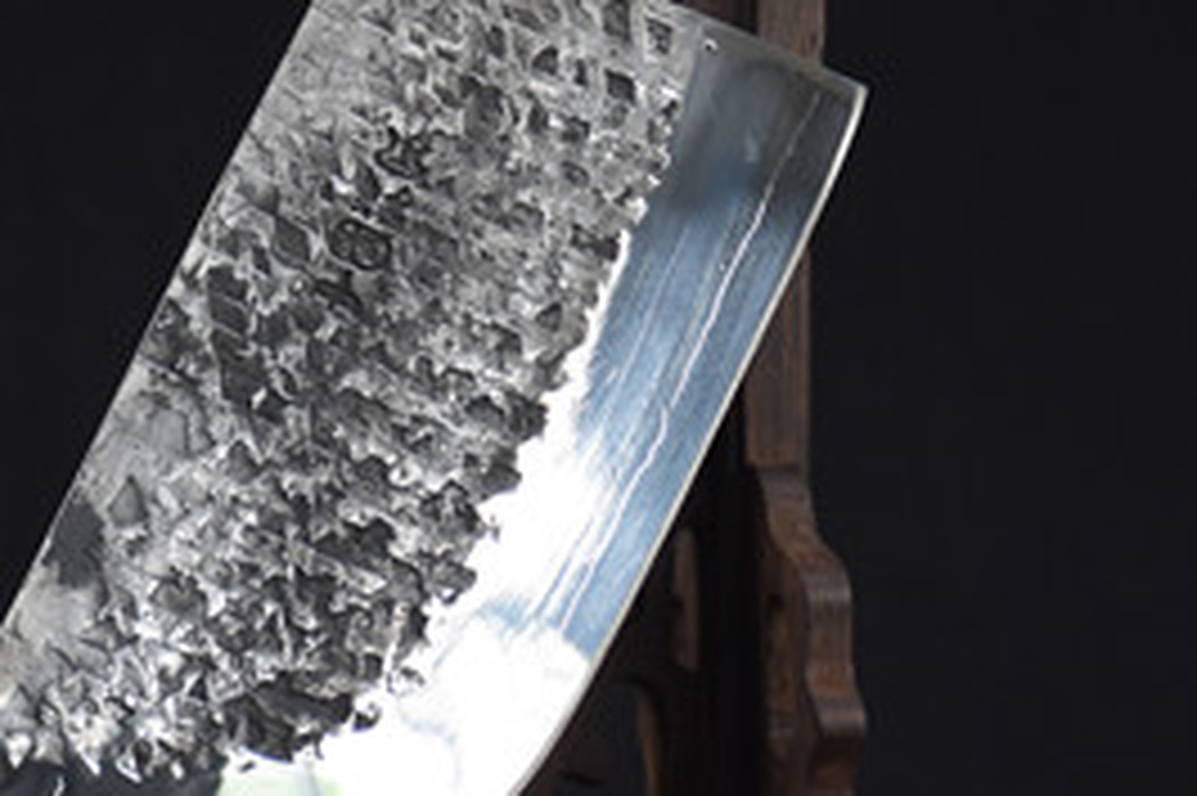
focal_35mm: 185
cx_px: 675
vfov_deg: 7.4
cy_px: 216
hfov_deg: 11.1
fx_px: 6147
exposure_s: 1/30
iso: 100
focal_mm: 42
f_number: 4.5
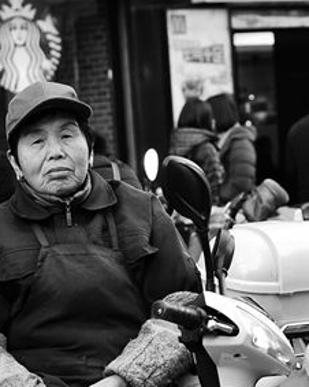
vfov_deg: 9.7
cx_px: 171
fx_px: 2254
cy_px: 375
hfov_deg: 7.8
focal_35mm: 197
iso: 800
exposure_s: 1/320
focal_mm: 58
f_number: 4
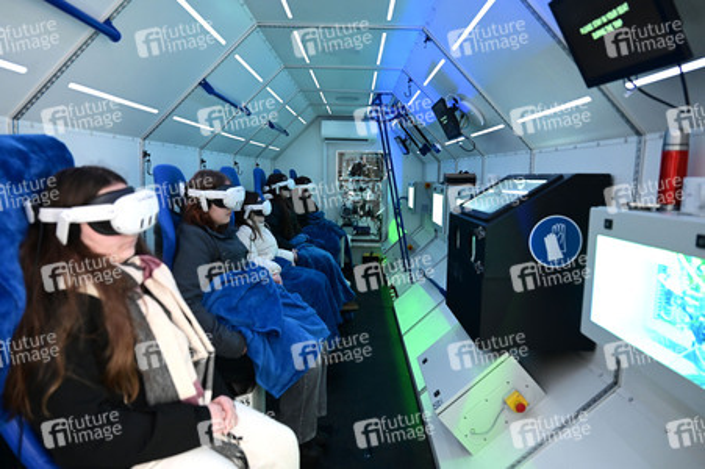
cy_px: 234
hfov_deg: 73.8
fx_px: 470
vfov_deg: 53.1
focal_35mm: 24
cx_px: 352
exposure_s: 1/100
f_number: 3.2
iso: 5000
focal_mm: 24
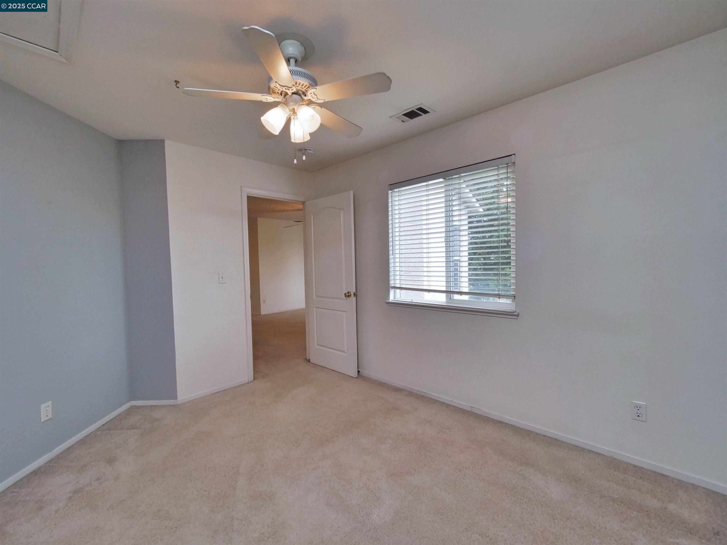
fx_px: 294
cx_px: 364
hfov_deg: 102.1
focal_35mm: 14
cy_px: 272
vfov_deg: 85.7
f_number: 6.3
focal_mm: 7
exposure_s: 1/160
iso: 800
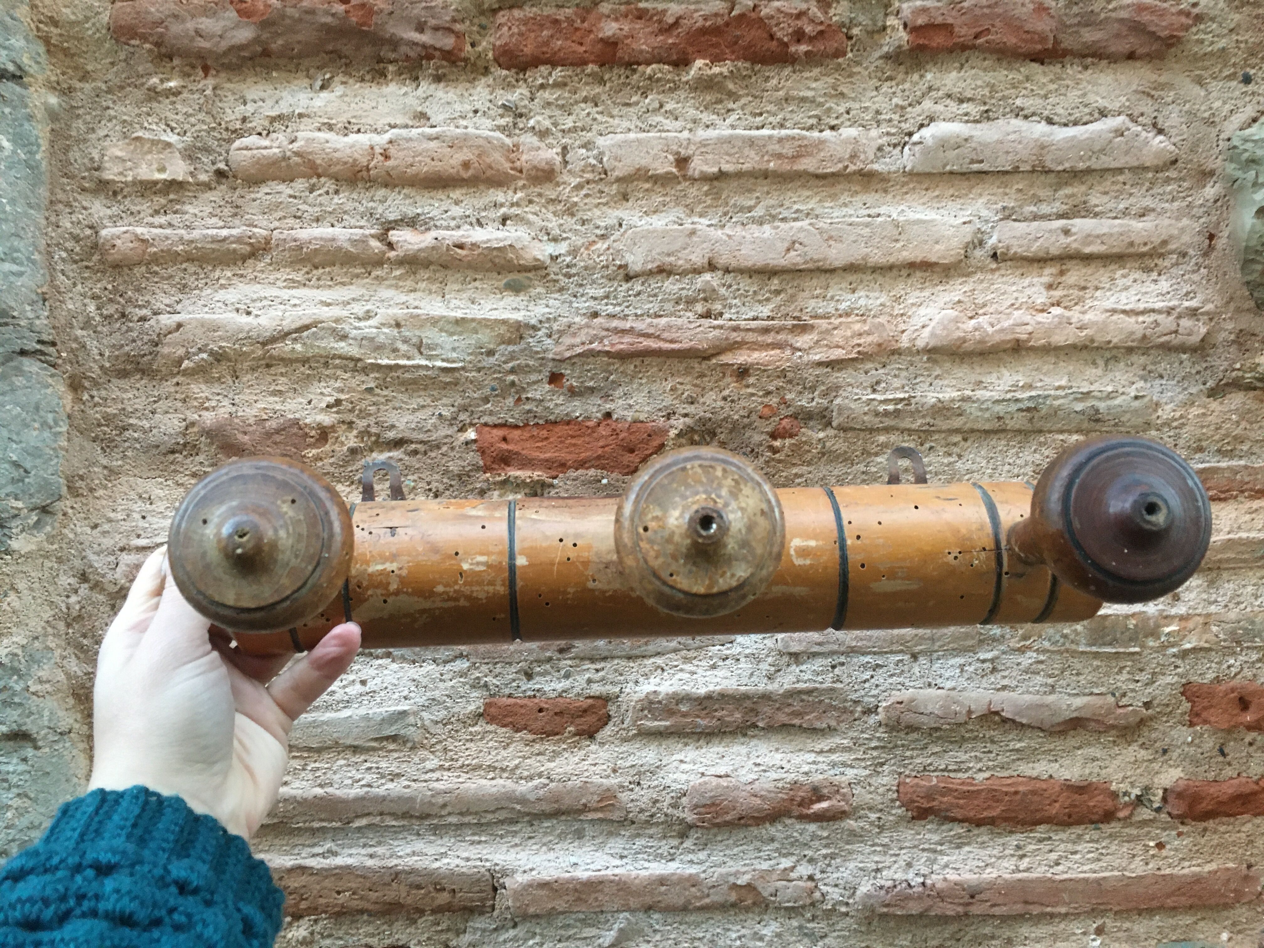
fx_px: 1059
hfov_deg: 61.7
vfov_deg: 48.2
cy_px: 474
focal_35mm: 29
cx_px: 632
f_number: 2.2
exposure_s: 1/20
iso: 200
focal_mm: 4.15
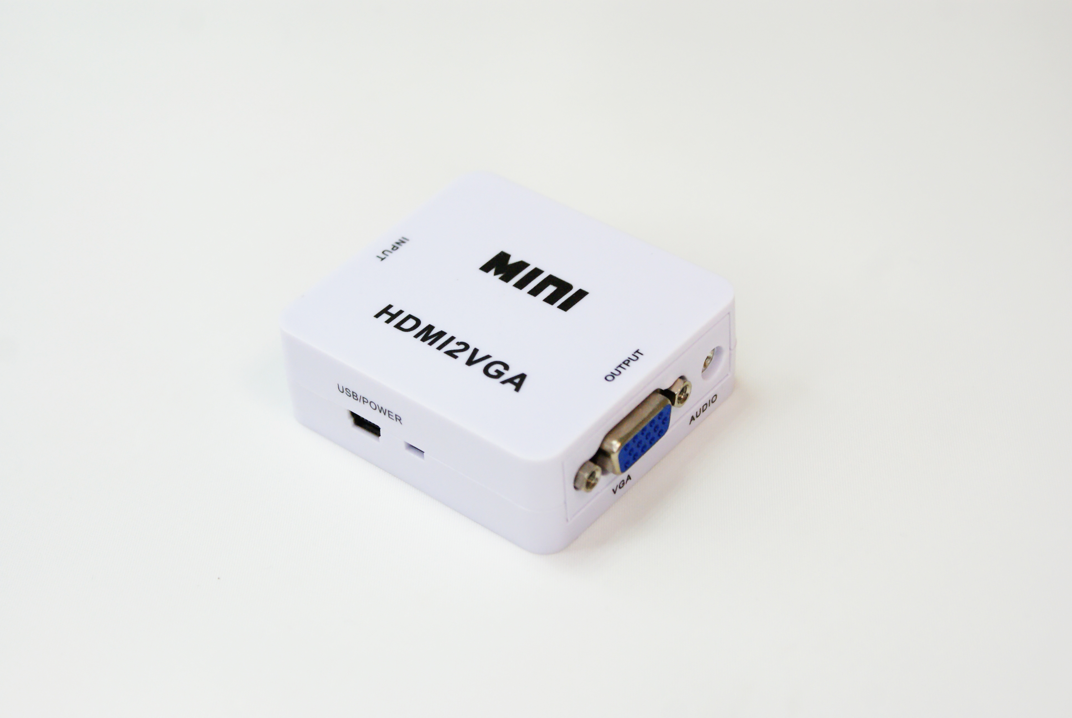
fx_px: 2236
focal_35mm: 75
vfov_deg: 18.2
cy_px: 359
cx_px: 536
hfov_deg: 27.0
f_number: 5.6
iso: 1600
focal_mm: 50
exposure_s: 1/160
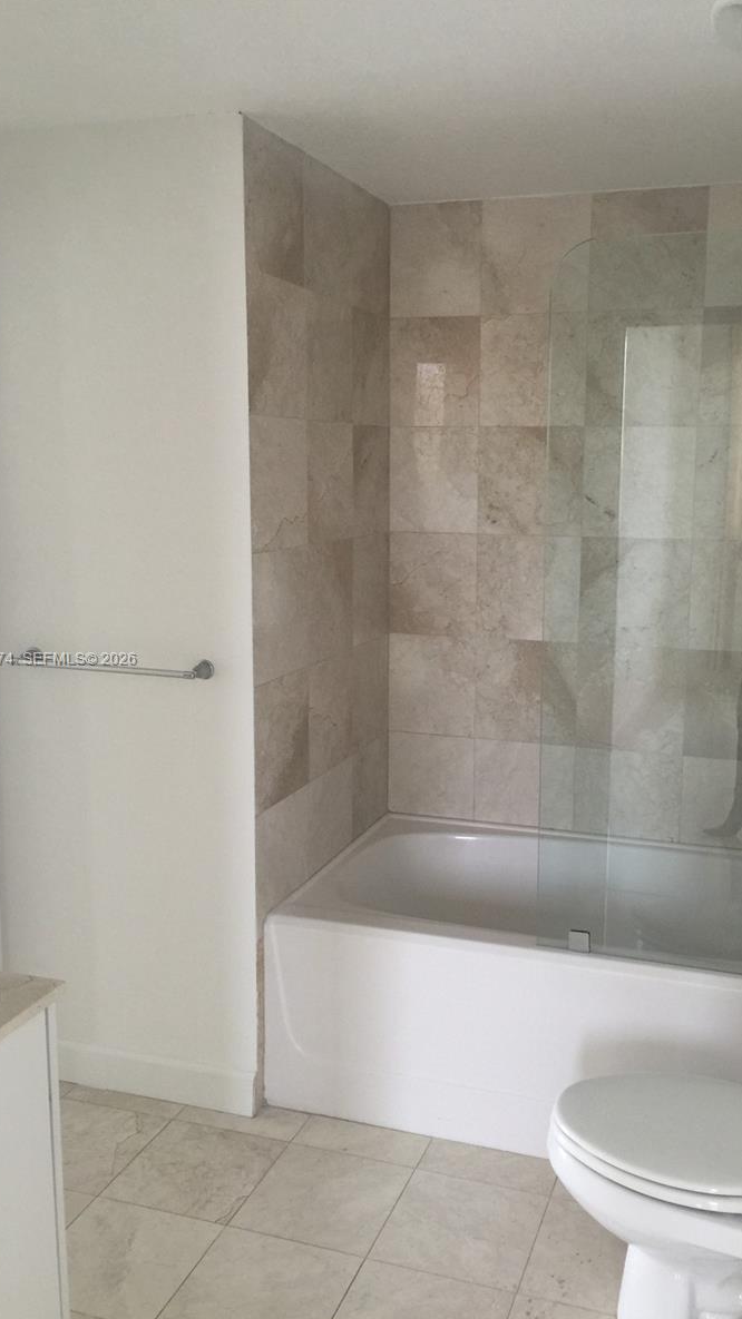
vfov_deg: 61.0
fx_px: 1120
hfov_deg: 36.6
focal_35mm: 32
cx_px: 431
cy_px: 660
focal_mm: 4.15
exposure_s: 1/30
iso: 50
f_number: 2.2
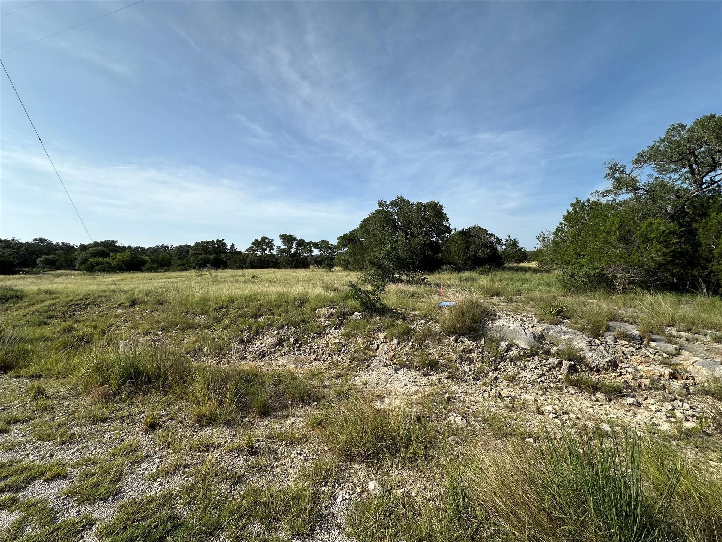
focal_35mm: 14
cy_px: 271
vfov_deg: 85.7
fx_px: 292
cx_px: 361
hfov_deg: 102.1
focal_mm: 2.22
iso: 50
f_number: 2.2
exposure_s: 1/1949
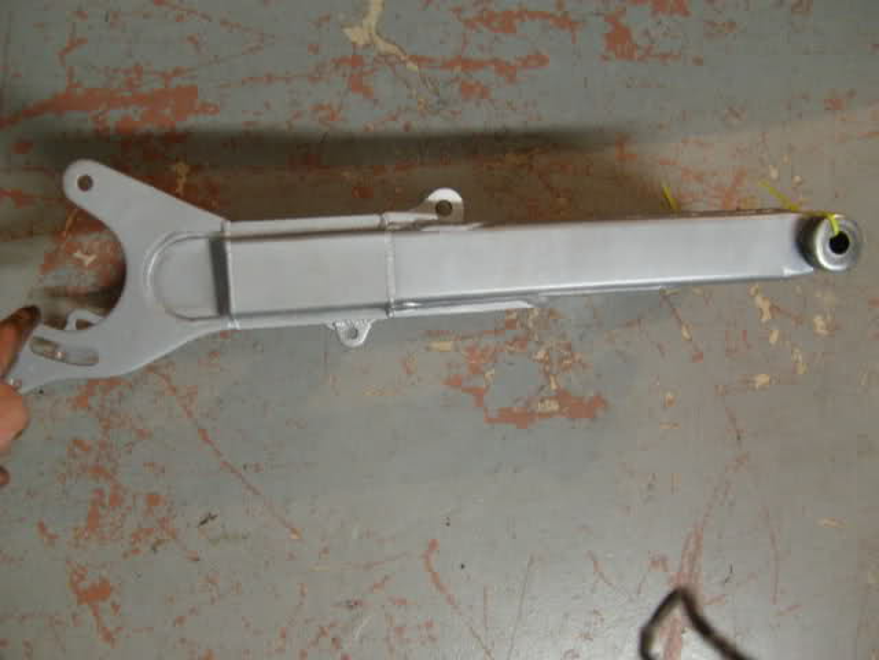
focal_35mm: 35
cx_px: 440
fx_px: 889
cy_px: 330
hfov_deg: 52.6
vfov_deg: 40.7
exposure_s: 1/8
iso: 200
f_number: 2.8
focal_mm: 5.8
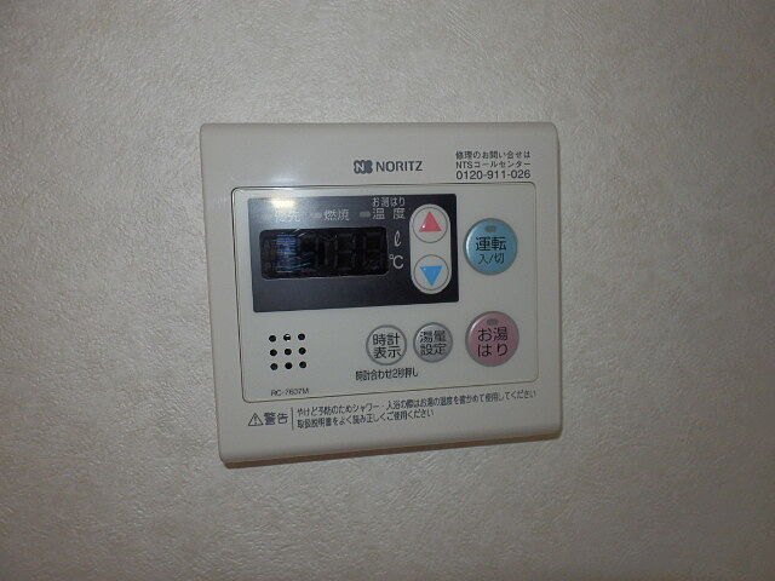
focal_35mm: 24
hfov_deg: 71.6
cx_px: 388
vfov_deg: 56.8
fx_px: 537
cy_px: 290
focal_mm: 4.2
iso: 200
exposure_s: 1/30
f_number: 7.9
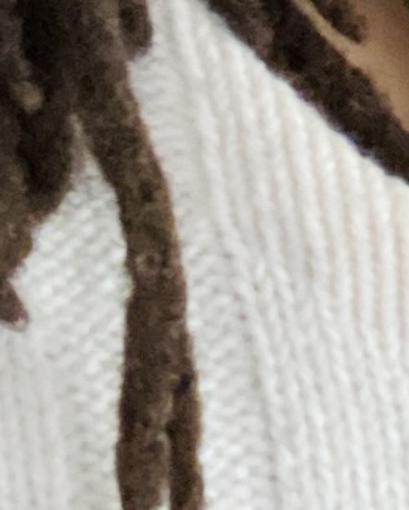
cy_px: -792
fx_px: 3357
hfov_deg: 7.0
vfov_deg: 7.9
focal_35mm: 222
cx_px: 137
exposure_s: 1/15
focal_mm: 2.71
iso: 1250
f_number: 2.2
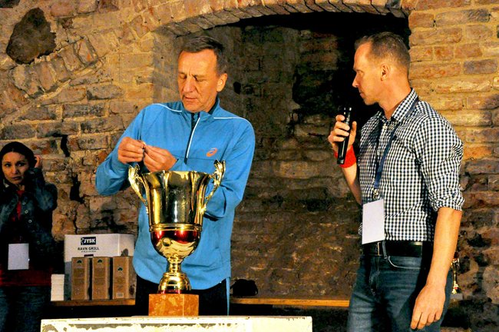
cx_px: 250
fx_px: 1080
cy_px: 166
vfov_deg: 17.5
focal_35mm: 78
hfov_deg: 26.0
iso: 3200
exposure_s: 1/60
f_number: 13
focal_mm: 52
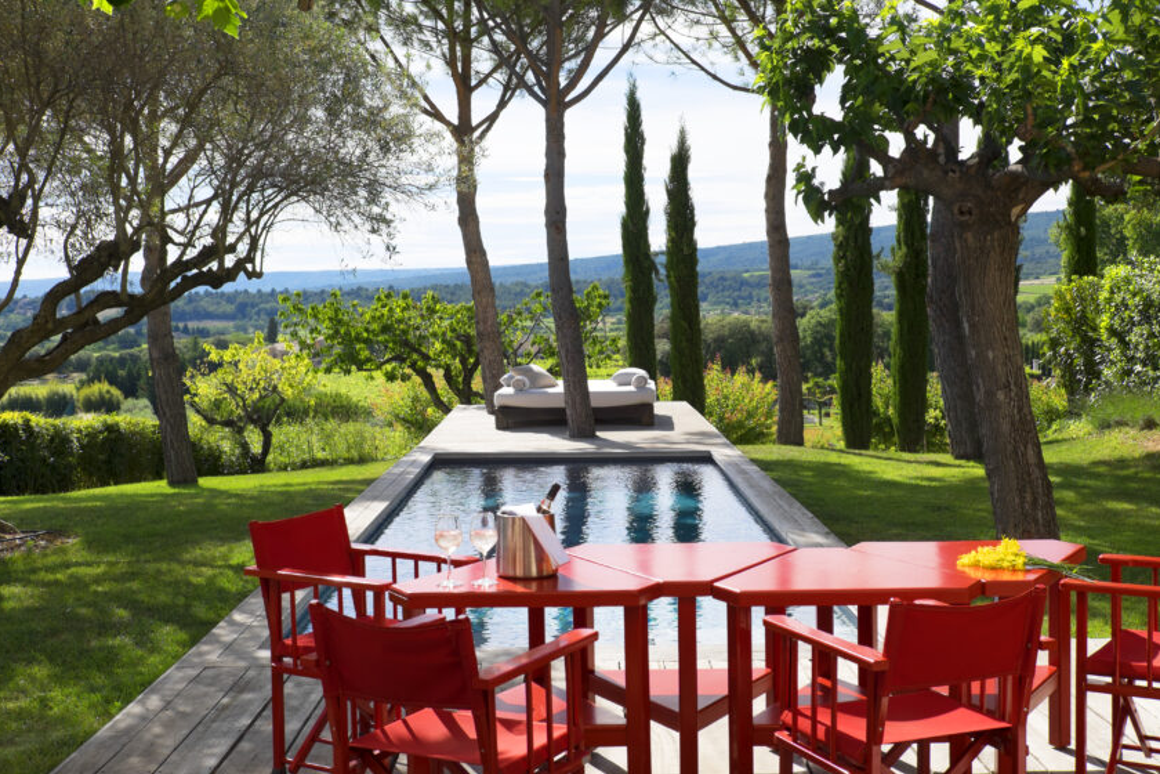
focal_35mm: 44
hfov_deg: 44.5
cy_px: 385
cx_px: 568
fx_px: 1418
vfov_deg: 30.5
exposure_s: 1/450
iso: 200
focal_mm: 28.9
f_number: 5.6
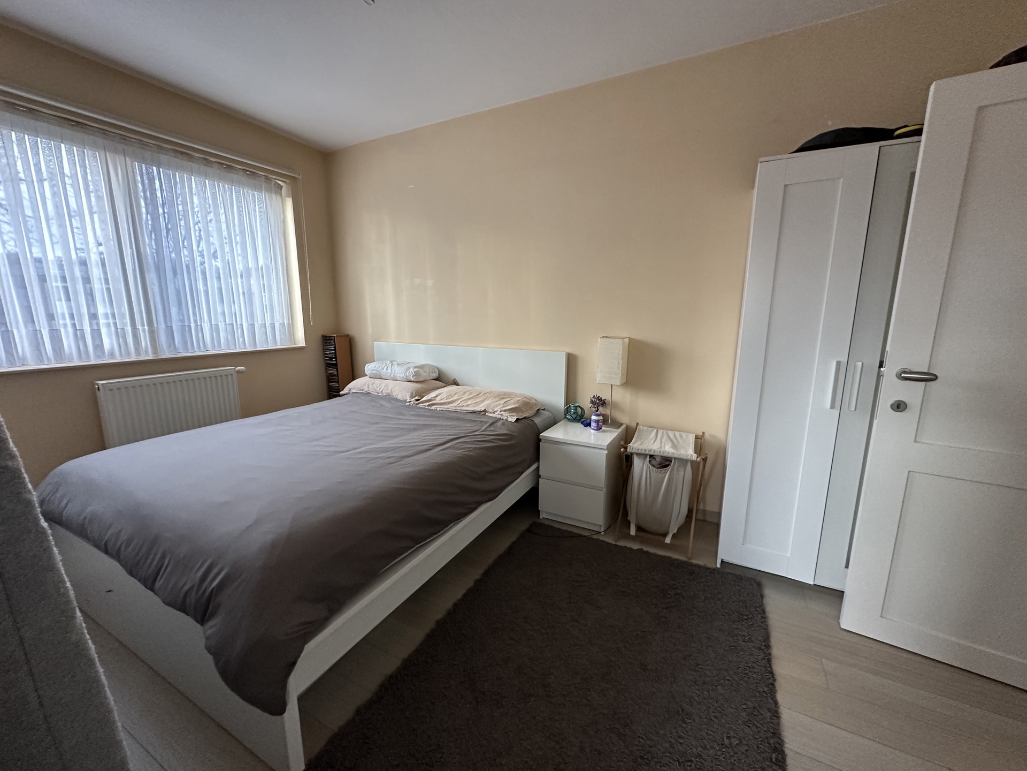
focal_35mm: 14
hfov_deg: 102.1
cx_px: 514
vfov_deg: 85.7
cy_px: 386
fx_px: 415
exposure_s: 1/83
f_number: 2.2
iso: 320
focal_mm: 2.22
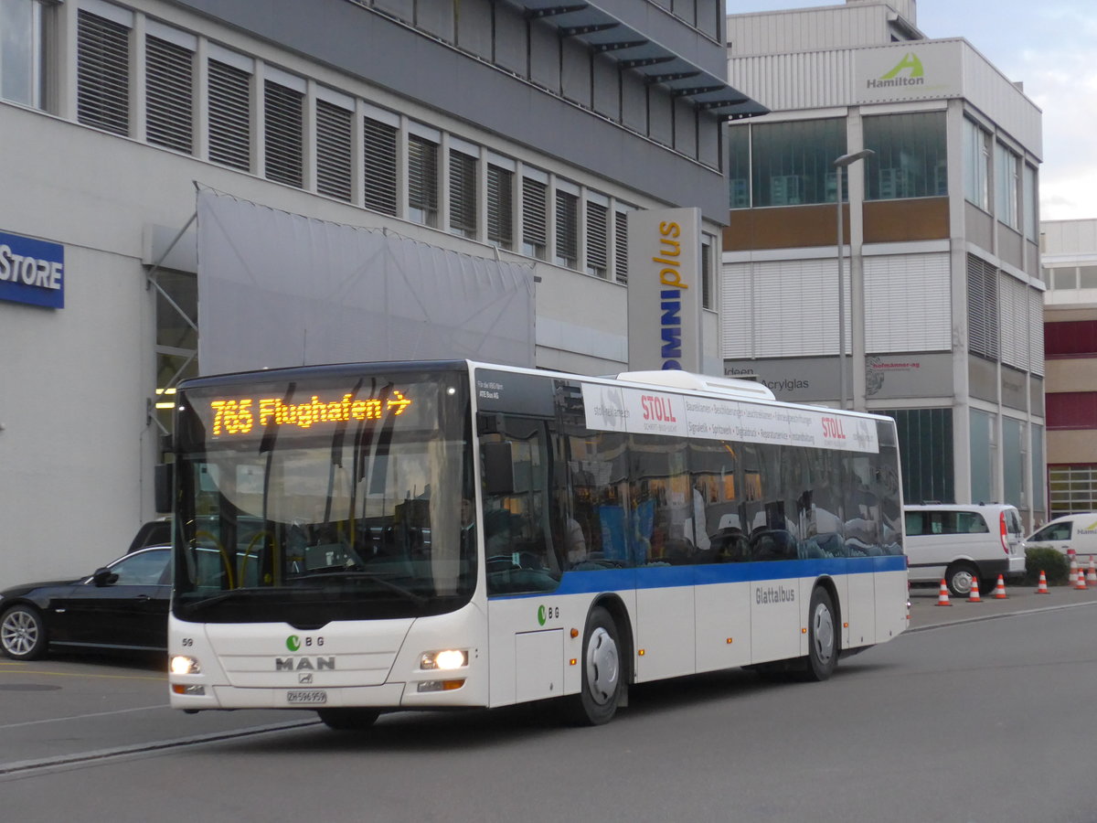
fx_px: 2725
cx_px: 548
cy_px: 412
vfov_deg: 17.2
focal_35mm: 86
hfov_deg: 22.8
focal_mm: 17
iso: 640
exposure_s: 1/320
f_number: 4.5
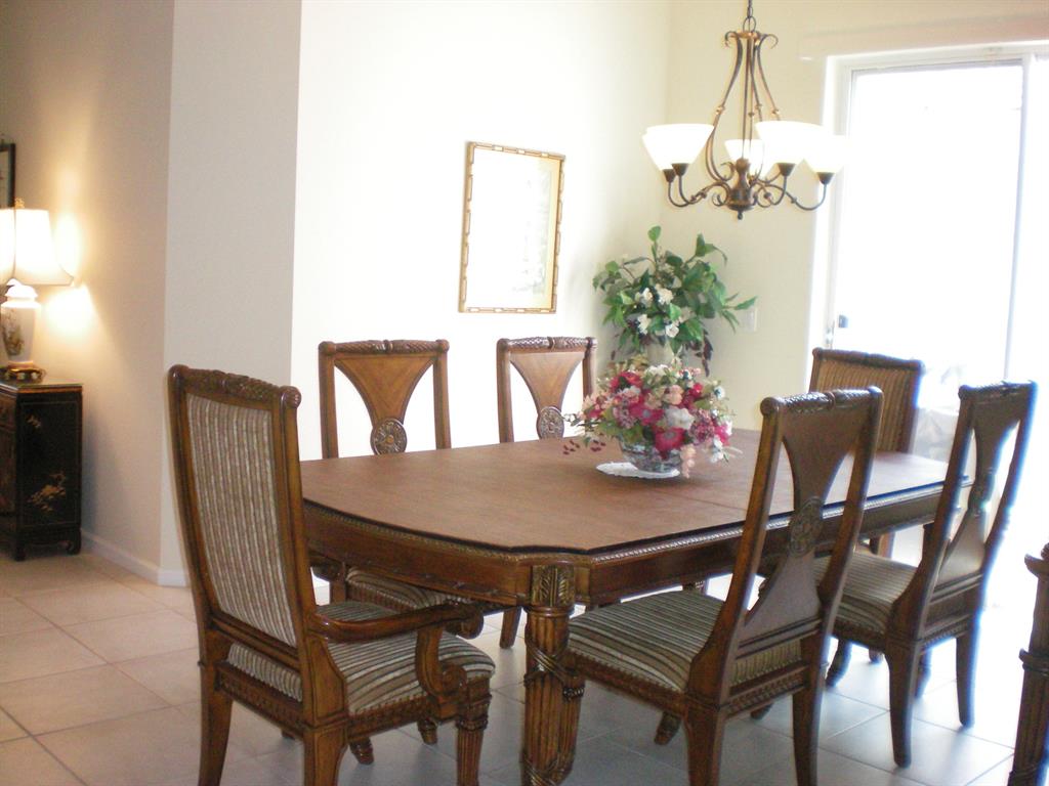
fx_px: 1152
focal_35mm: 38
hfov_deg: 49.0
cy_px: 393
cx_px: 524
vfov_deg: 37.7
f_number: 3.1
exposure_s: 1/60
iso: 320
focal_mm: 6.3
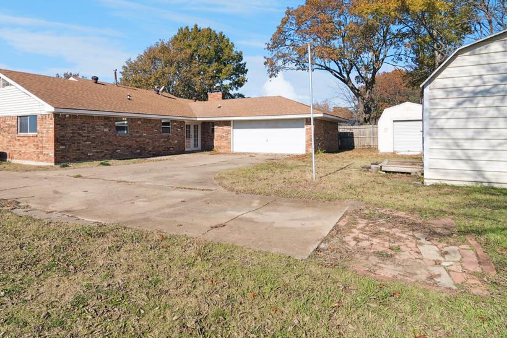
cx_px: 232
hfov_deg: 82.0
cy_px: 141
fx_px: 290
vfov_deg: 60.0
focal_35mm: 21
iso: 100
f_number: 9
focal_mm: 11
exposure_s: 1/200
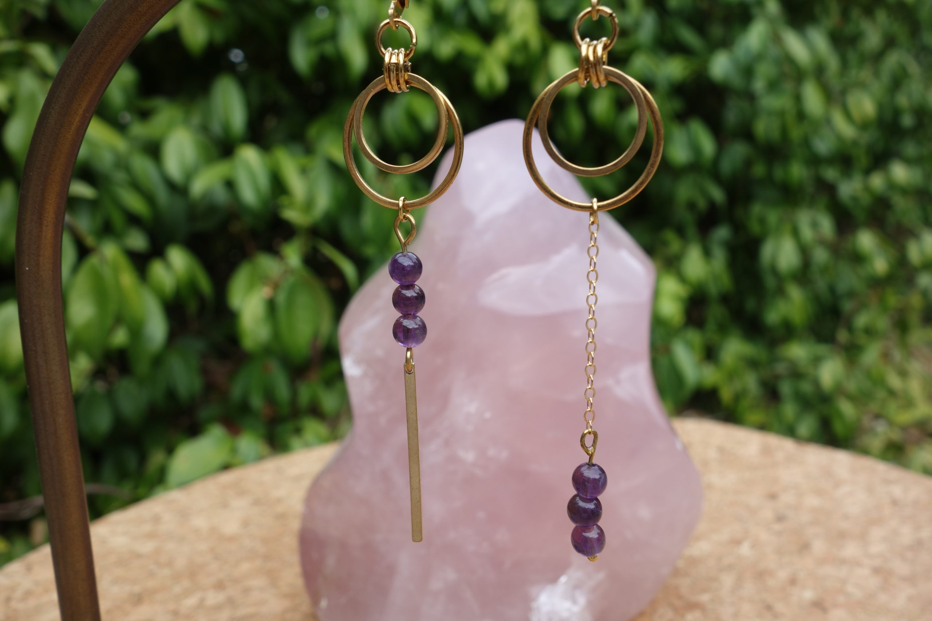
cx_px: 466
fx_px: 725
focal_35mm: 28
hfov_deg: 65.5
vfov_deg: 46.4
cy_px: 310
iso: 125
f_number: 5.6
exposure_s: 1/100
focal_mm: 10.4
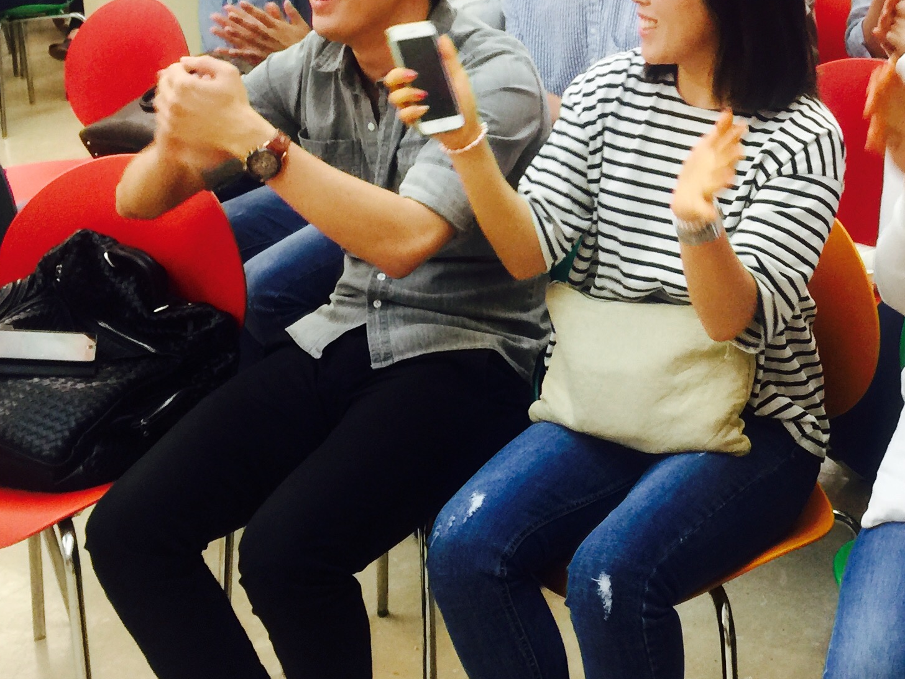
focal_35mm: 65
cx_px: 776
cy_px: 46
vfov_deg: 22.0
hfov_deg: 28.9
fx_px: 1699
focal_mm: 4.15
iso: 40
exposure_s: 1/15
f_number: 2.2
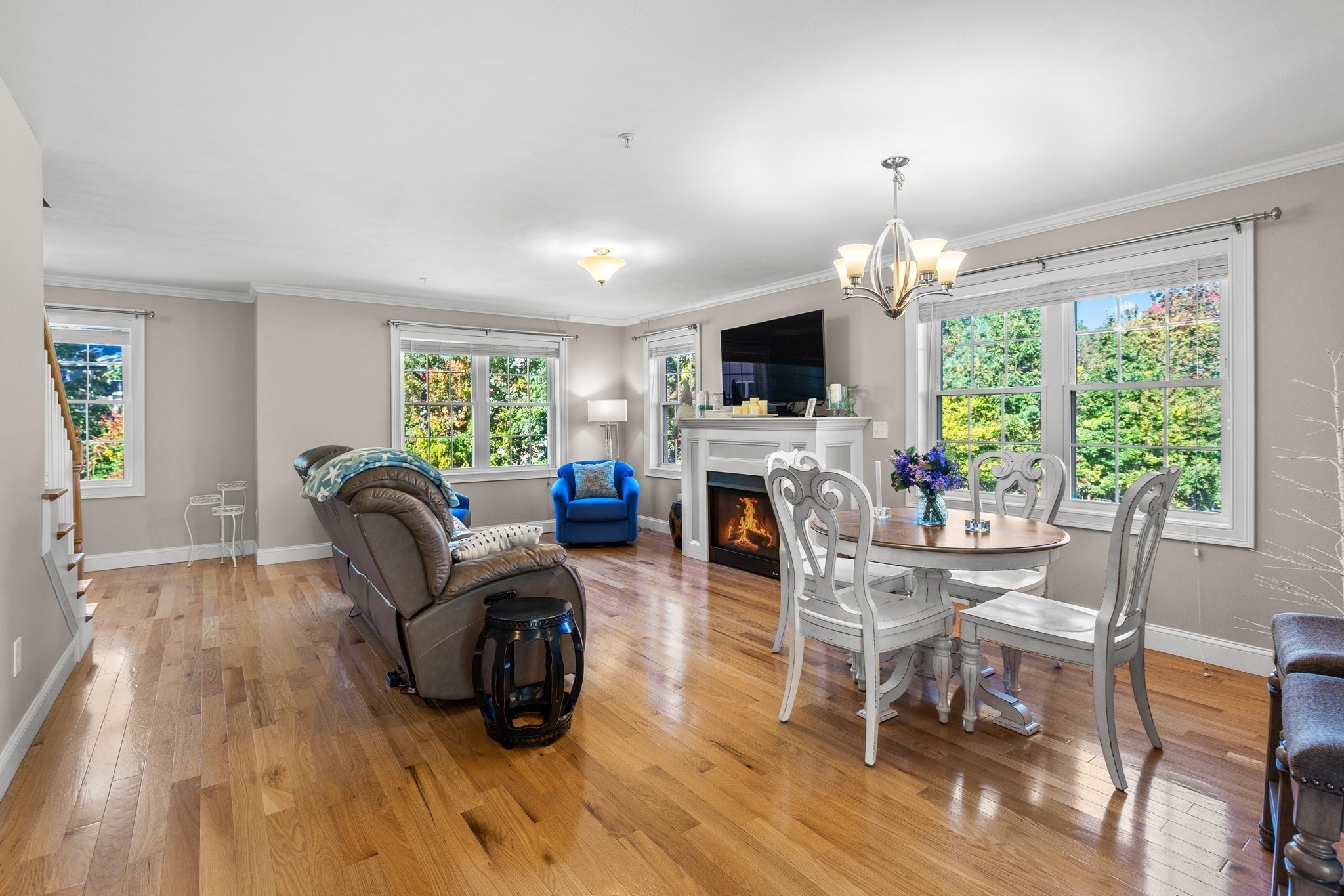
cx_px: 672
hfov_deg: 96.7
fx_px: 597
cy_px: 448
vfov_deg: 73.7
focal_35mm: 16
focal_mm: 16
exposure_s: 1/8
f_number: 6.3
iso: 400
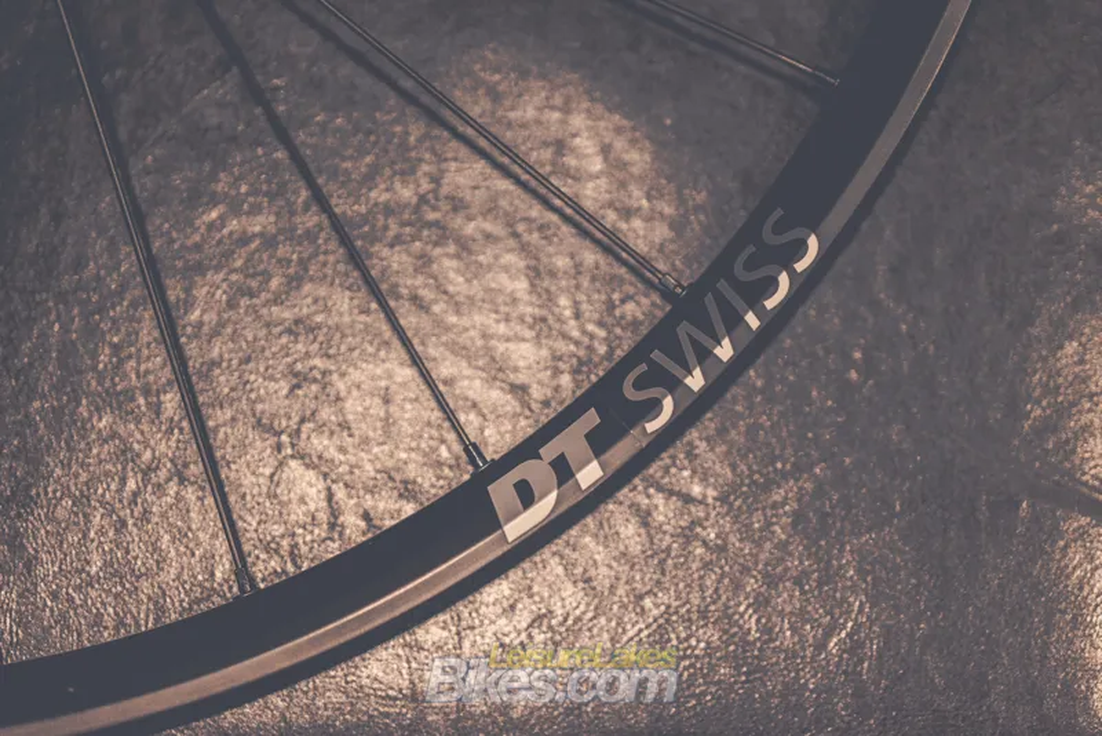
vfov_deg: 16.1
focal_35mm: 85
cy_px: 368
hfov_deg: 23.9
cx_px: 551
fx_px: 2603
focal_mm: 85
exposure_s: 1/500
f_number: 1.8
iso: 2000
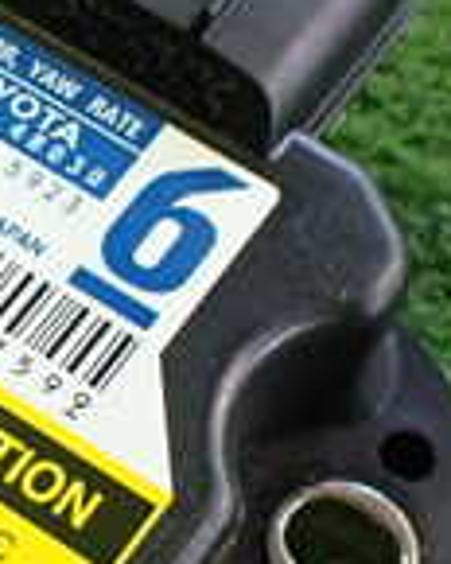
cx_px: -105
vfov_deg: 15.9
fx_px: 2019
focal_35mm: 121
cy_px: 362
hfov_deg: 12.4
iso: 800
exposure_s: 1/100
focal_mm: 5.4
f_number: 2.3
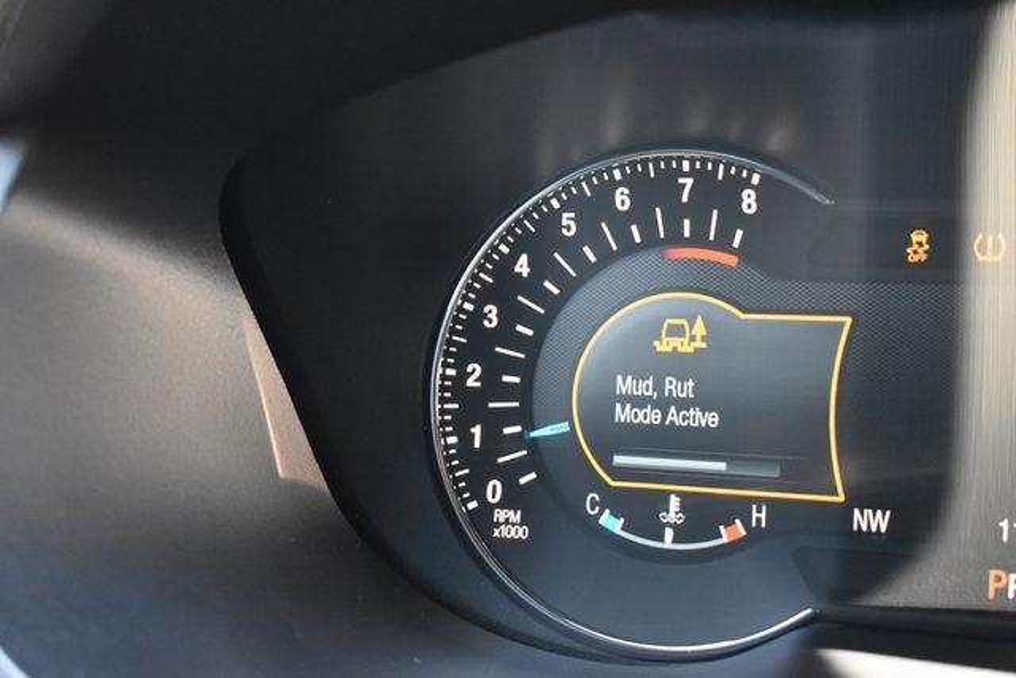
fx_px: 1355
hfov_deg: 41.1
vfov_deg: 28.1
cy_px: 339
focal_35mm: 48
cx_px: 508
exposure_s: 1/125
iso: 3600
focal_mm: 32
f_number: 4.5
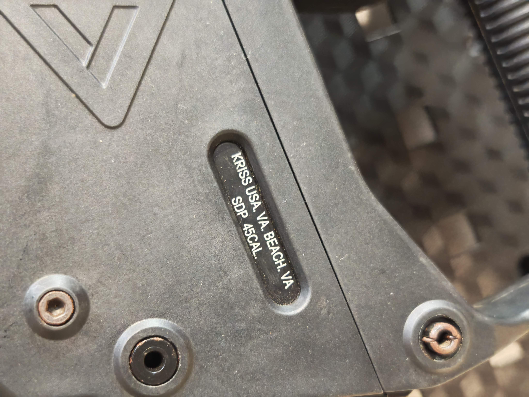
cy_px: 198
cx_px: 264
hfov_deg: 39.7
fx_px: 734
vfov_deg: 30.3
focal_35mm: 48
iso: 800
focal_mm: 6.83
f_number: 1.4
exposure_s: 1/25
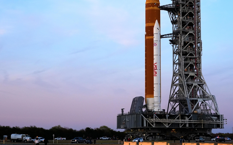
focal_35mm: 94
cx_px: 129
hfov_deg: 22.1
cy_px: 39
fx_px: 597
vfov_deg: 13.9
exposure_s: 1/1600
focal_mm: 65
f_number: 4
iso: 1250
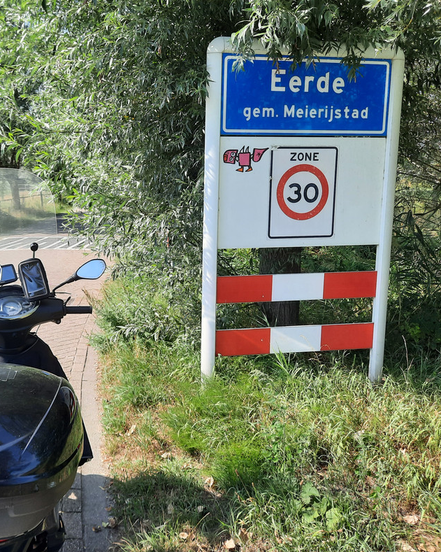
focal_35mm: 33
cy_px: 275
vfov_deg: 54.2
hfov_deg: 43.9
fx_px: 538
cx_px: 146
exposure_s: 1/426
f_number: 2
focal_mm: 4.6
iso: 32
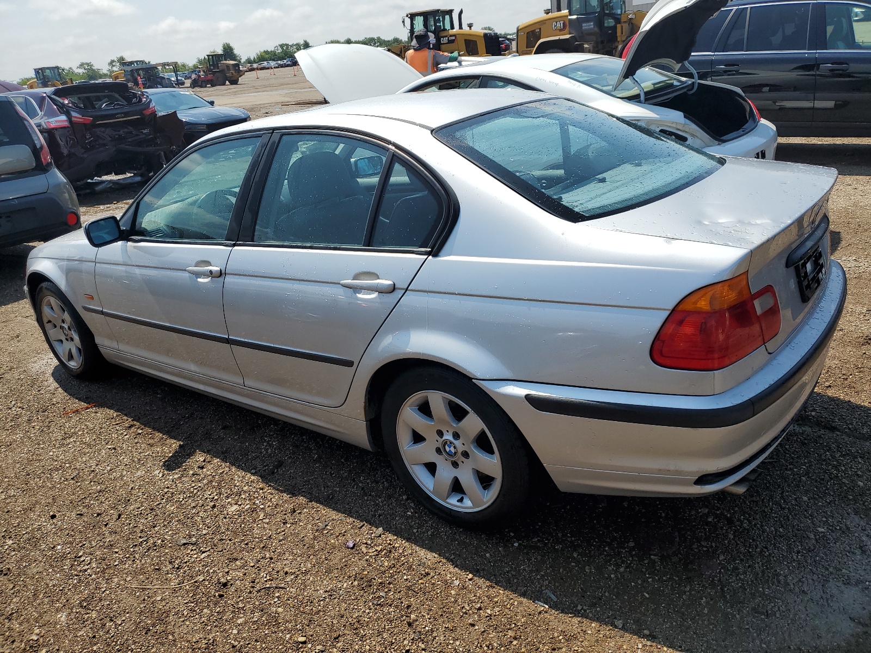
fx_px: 654
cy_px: 326
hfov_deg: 67.3
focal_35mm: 26
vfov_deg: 53.1
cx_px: 436
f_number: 1.5
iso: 50
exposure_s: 1/5000
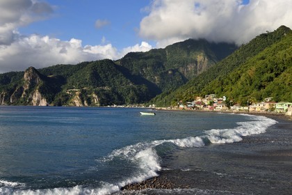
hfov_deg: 43.6
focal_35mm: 45
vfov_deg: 29.9
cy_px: 98
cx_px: 146
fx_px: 365
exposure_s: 1/400
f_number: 13
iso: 200
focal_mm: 45
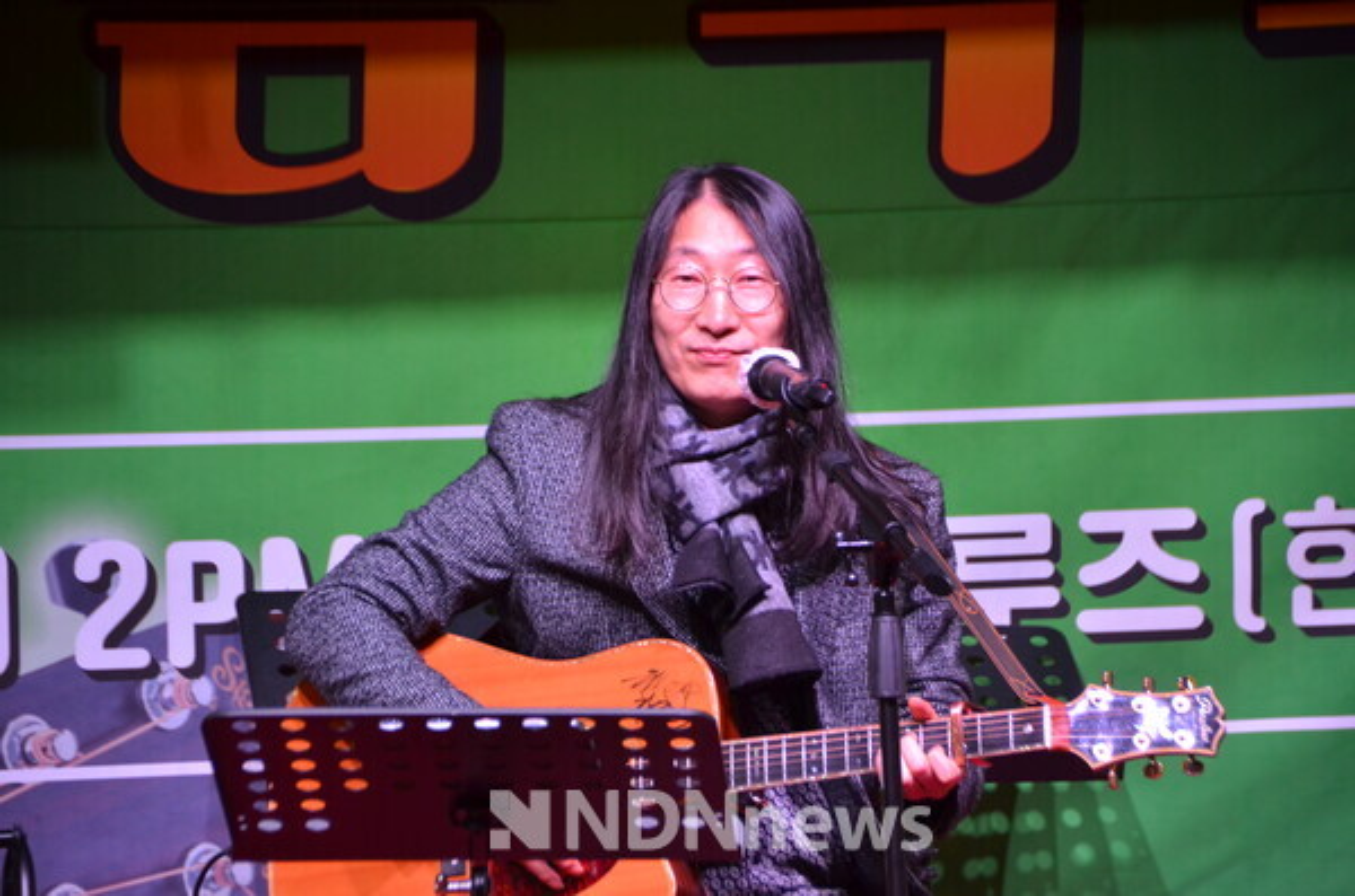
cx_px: 678
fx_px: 8730
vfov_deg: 5.9
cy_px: 448
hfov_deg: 8.9
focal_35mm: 232
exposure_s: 1/60
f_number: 6
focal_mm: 155
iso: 800
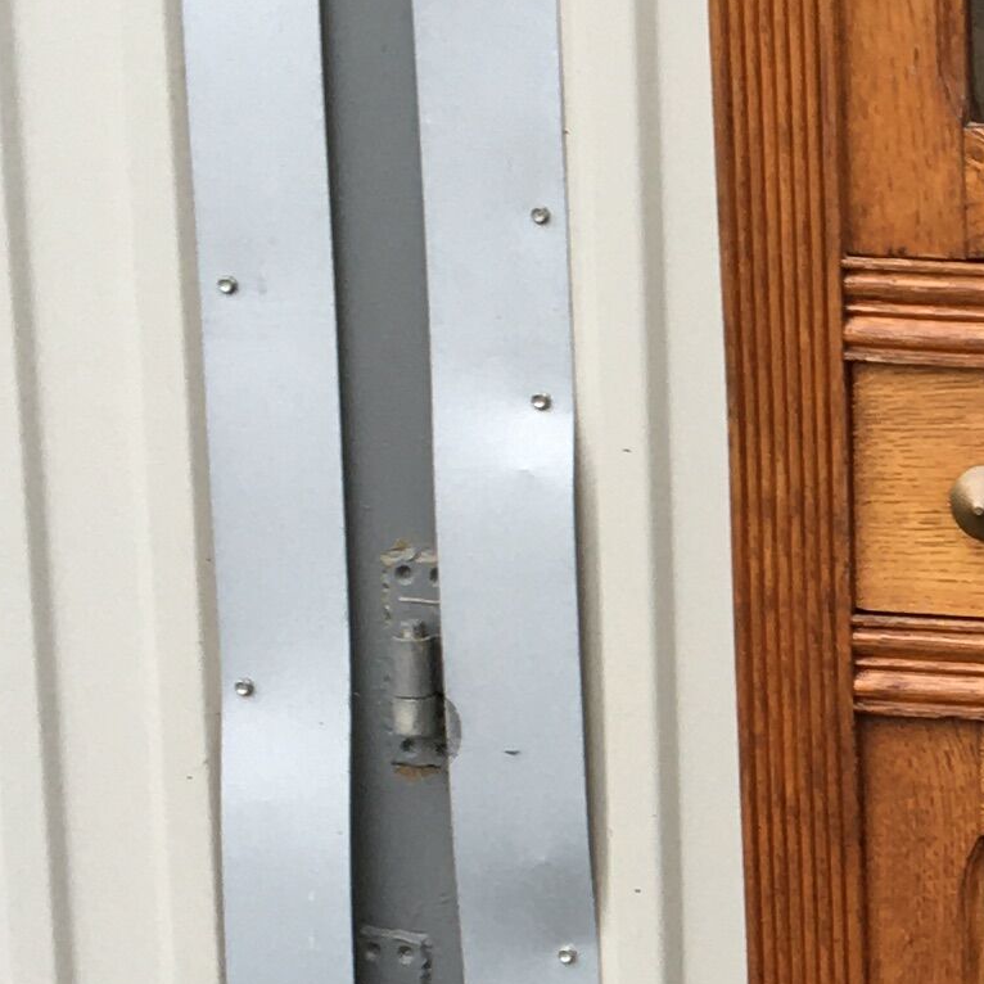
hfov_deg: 12.3
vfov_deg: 12.8
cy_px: 876
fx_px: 4342
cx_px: 1500
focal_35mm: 135
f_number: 2.2
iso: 25
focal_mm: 4.15
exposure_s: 1/50
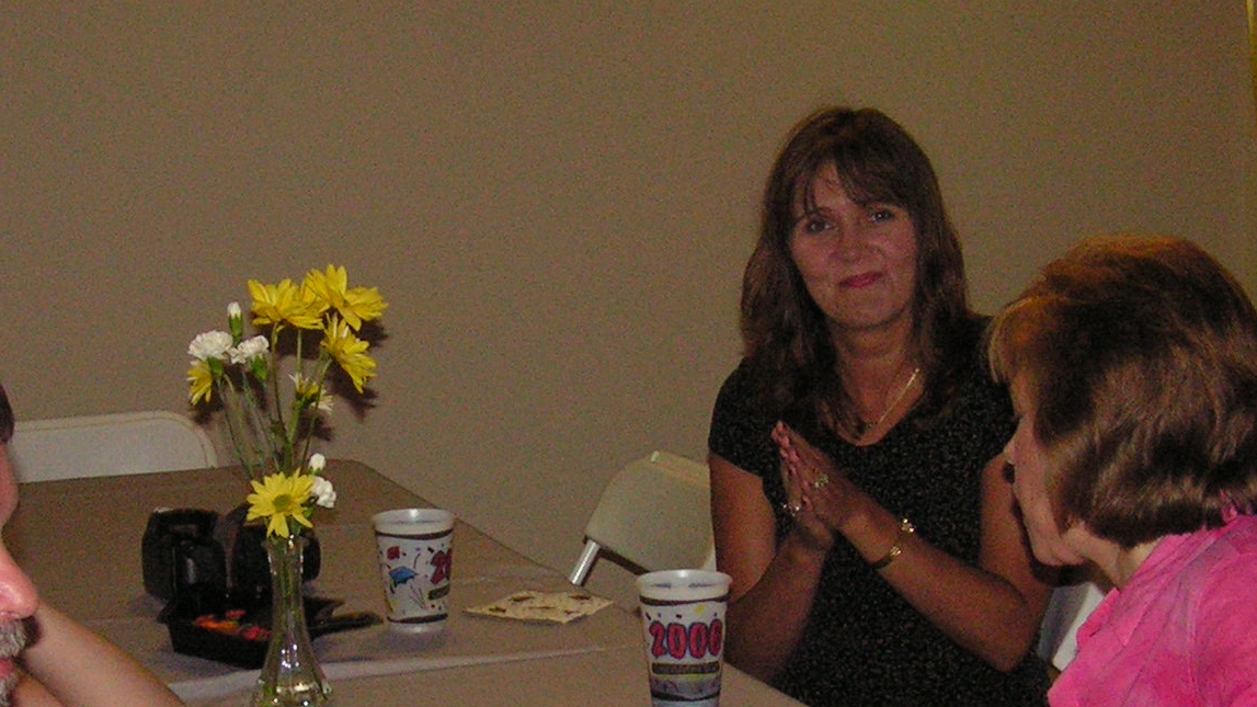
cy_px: 603
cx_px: 618
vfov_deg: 14.6
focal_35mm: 82
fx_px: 2733
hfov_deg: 25.9
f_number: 2.8
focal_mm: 6.3
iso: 200
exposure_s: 1/40
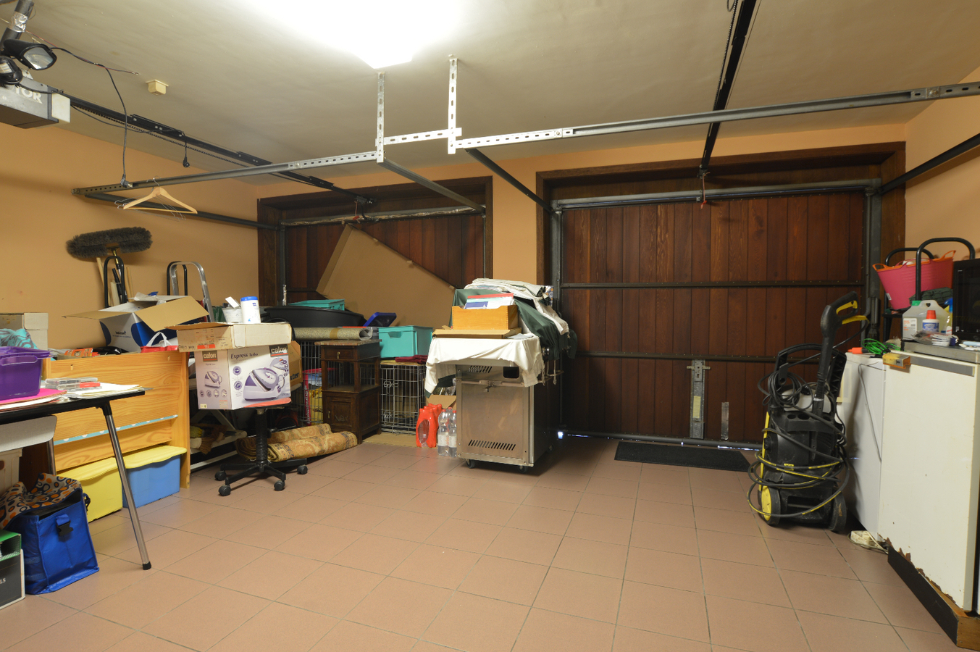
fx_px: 490
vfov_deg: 67.3
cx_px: 490
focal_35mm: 18
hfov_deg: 90.0
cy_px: 326
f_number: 9
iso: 100
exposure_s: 6
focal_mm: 12
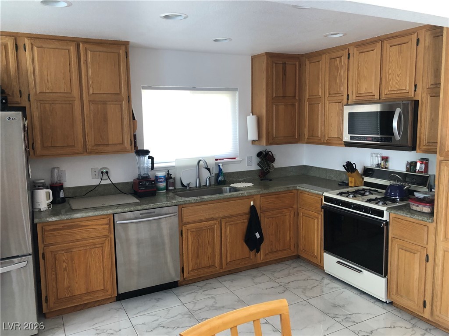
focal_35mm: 28
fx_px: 363
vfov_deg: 49.7
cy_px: 168
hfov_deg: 63.4
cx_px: 224
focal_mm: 3.99
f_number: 1.8
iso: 40
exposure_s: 1/24
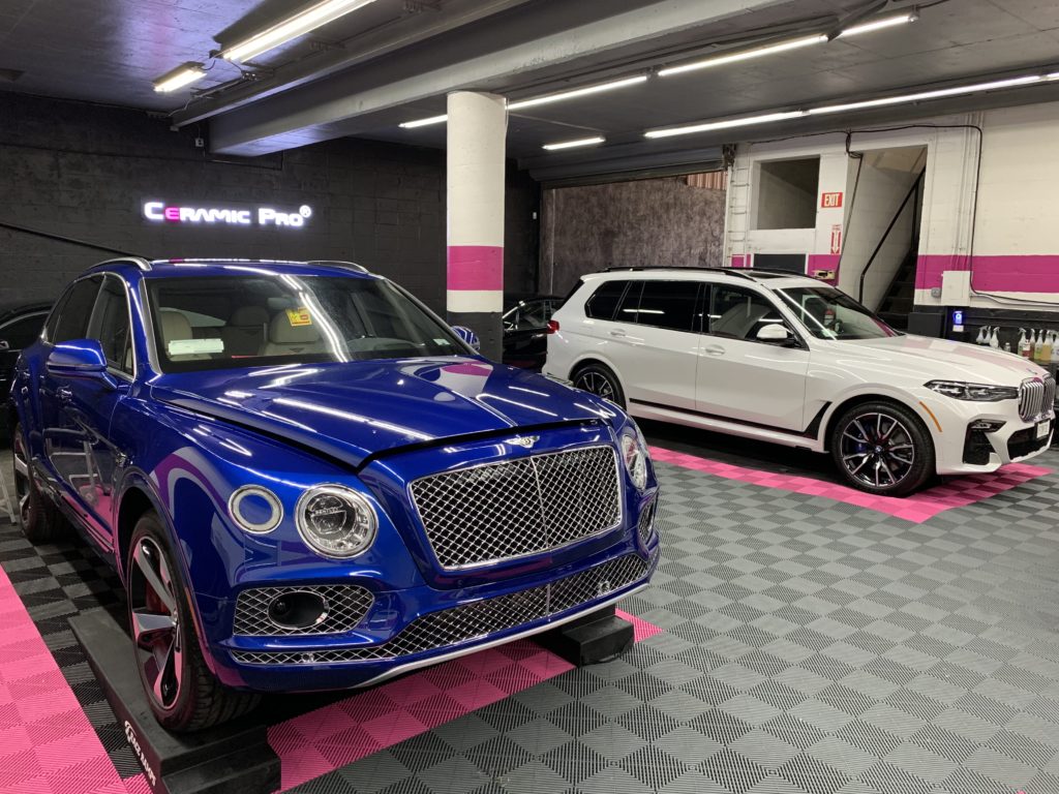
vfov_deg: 53.1
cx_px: 530
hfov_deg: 67.3
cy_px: 397
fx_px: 795
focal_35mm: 26
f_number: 1.8
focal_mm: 4.25
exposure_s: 1/60
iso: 200
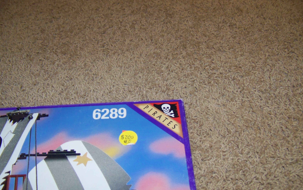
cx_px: 151
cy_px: 112
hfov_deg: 50.4
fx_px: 322
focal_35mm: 39
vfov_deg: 32.7
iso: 200
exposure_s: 1/30
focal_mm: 5.85
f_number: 2.8
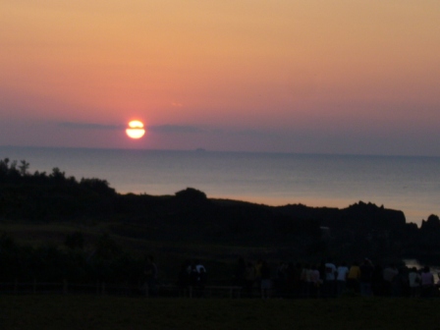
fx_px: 1830
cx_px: 220
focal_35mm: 144
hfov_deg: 13.7
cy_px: 165
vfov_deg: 10.3
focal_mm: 17.4
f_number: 5
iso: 100
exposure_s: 1/160
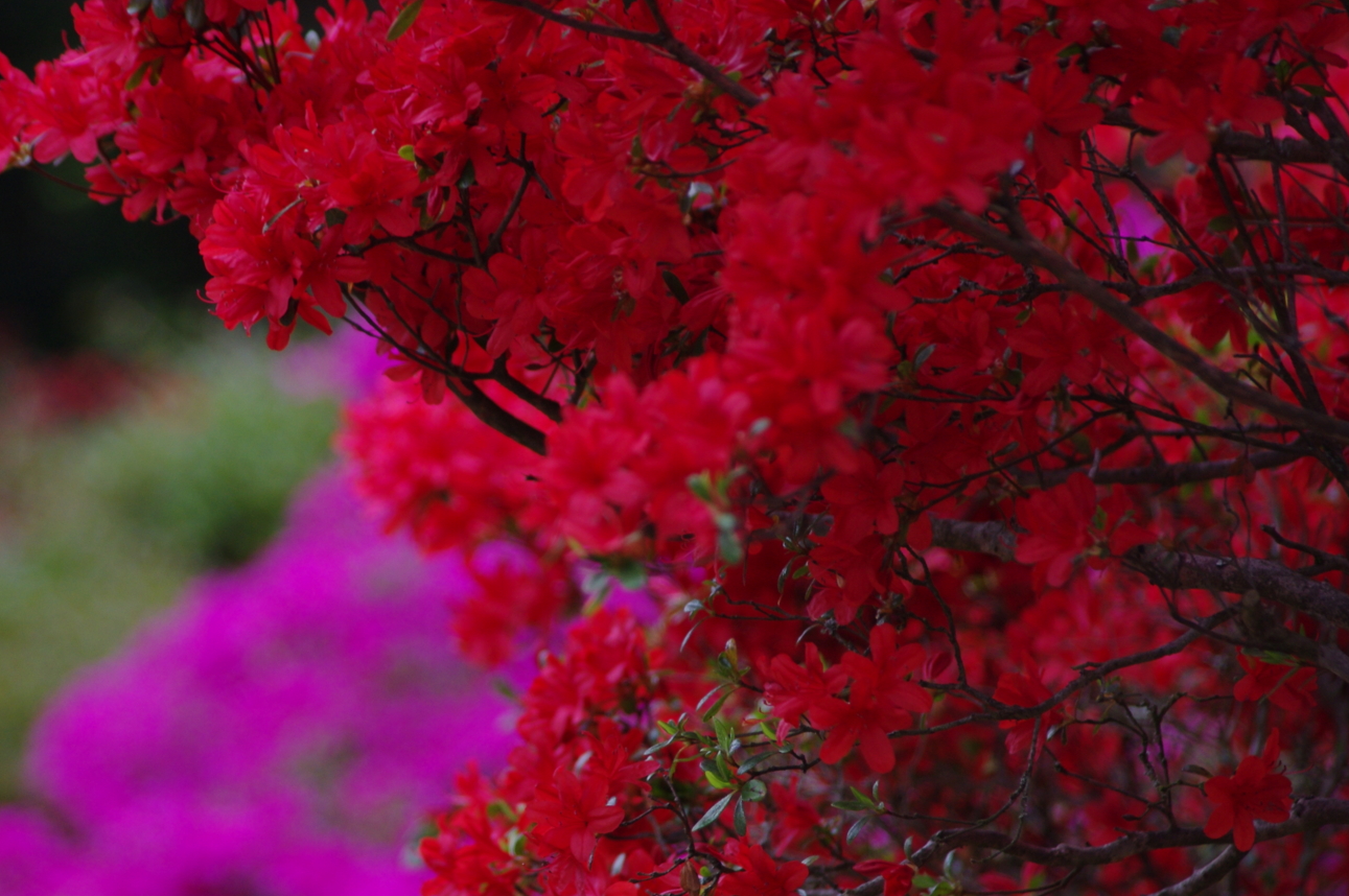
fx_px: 11829
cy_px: 502
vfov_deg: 4.3
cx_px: 531
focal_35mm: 316
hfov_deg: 6.5
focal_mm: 170
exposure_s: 1/250
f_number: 4.5
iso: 400
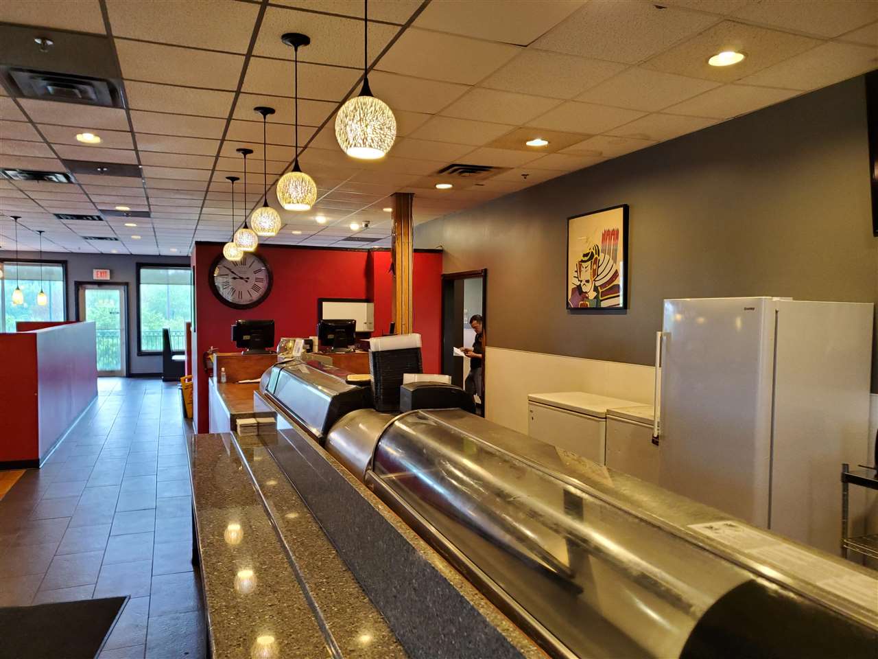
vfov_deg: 53.1
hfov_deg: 67.3
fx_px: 659
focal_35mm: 26
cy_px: 330
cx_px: 439
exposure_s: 1/40
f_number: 1.5
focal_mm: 4.3
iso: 250
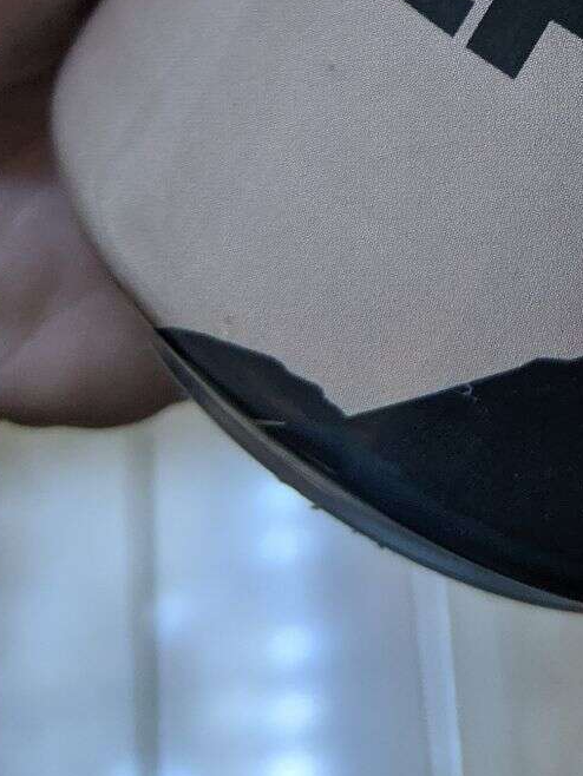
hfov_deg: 16.0
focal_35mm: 84
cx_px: 890
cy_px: -388
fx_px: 1885
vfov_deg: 20.1
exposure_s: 1/60
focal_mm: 4.44
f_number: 1.8
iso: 131
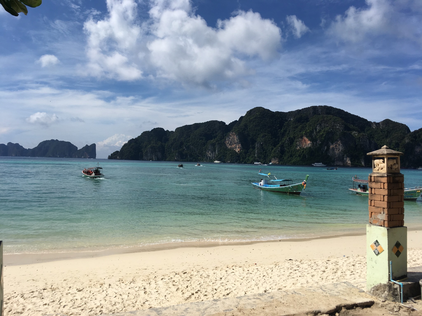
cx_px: 211
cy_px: 158
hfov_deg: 61.7
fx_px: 354
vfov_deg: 48.2
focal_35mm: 29
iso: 25
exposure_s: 1/3205
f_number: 2.2
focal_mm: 4.15
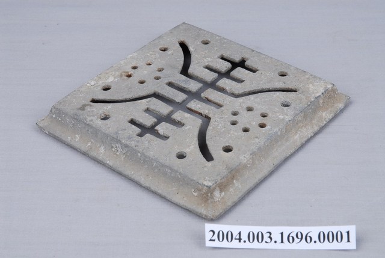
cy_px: 129
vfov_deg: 13.1
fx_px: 1125
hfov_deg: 19.4
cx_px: 192
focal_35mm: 105
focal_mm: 70
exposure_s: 1/100
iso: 100
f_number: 22
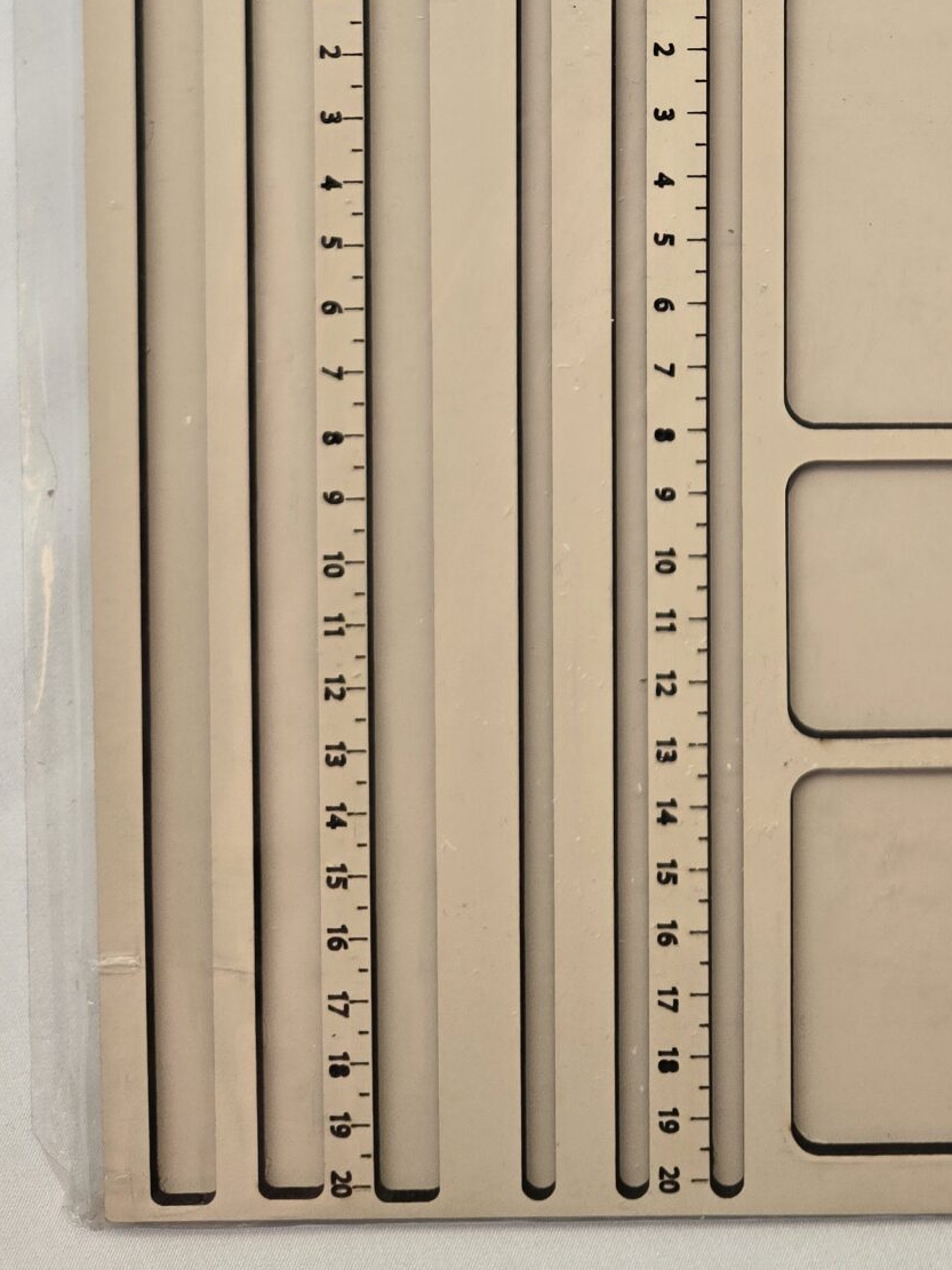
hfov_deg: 26.1
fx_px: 1944
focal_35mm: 53
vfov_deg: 31.5
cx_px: 946
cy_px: -173
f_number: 1.7
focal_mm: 6.3
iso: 50
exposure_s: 1/180
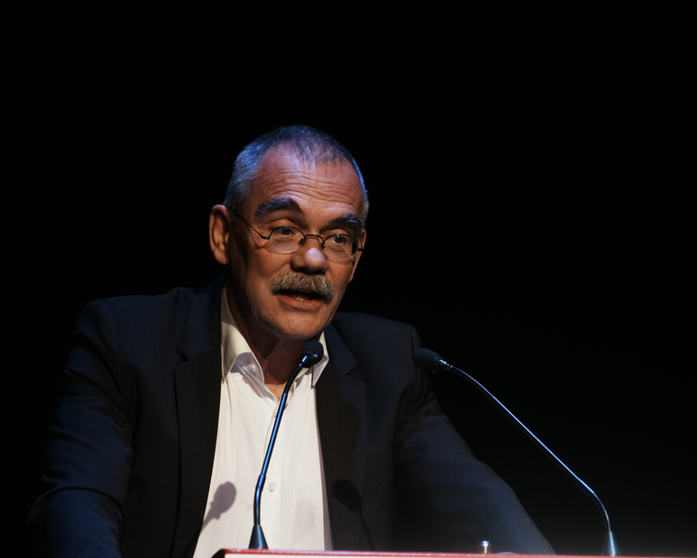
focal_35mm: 351
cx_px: 449
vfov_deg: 4.4
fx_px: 7241
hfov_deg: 5.5
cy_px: 361
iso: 1600
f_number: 6.3
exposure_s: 1/200
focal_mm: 240
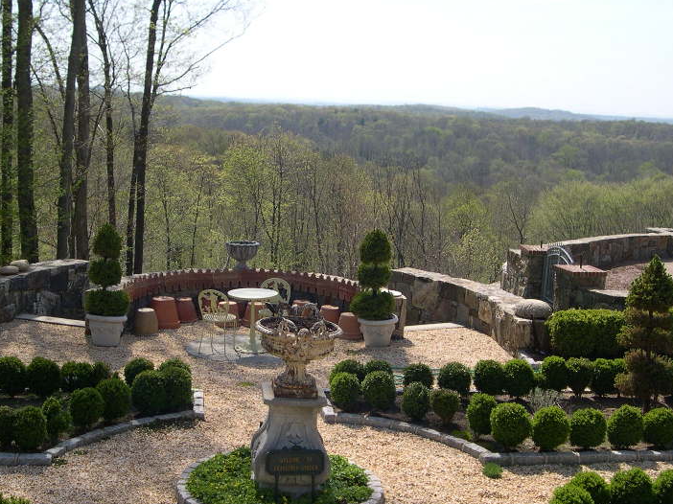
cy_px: 291
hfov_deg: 38.8
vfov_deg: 29.6
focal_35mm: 49
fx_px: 952
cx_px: 278
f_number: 7.6
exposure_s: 1/171
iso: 100
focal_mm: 8
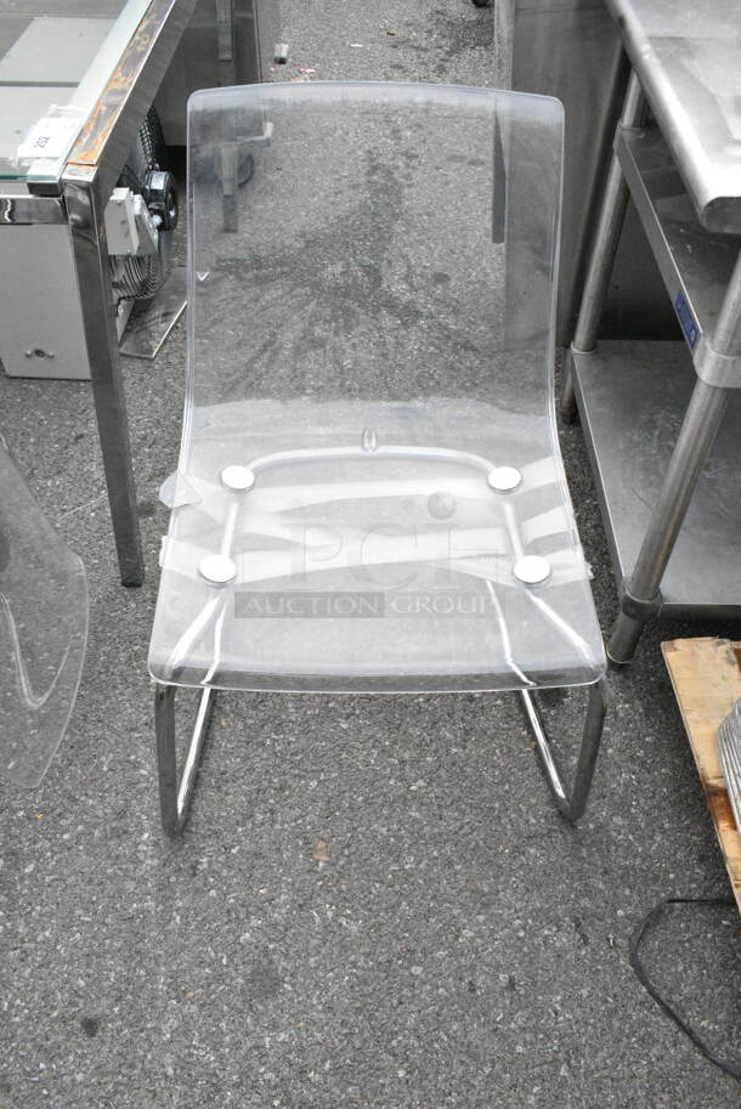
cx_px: 370
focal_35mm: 30
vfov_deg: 61.9
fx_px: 925
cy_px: 554
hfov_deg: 43.7
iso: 6400
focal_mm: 20
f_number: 13
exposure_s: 1/640
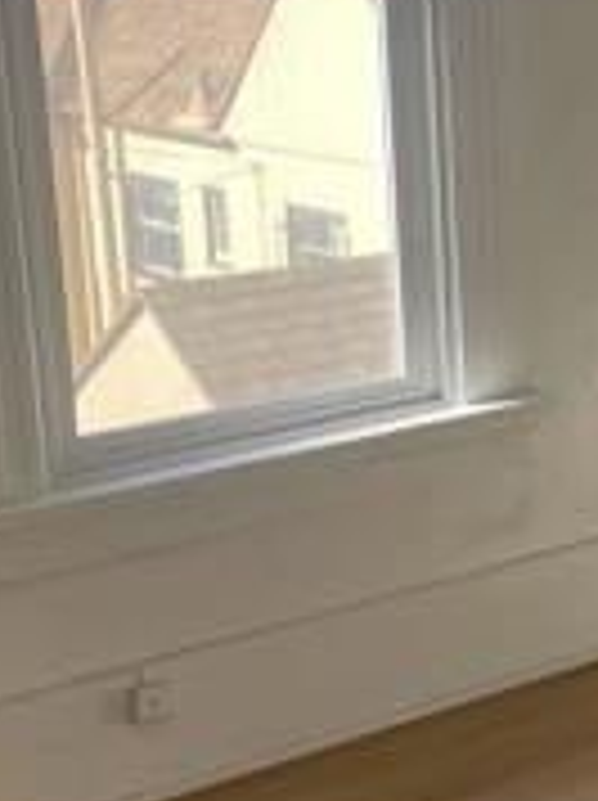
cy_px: 436
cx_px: 755
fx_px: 2078
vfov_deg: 21.8
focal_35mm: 90
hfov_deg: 15.6
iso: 32
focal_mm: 5.1
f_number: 1.6
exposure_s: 1/246
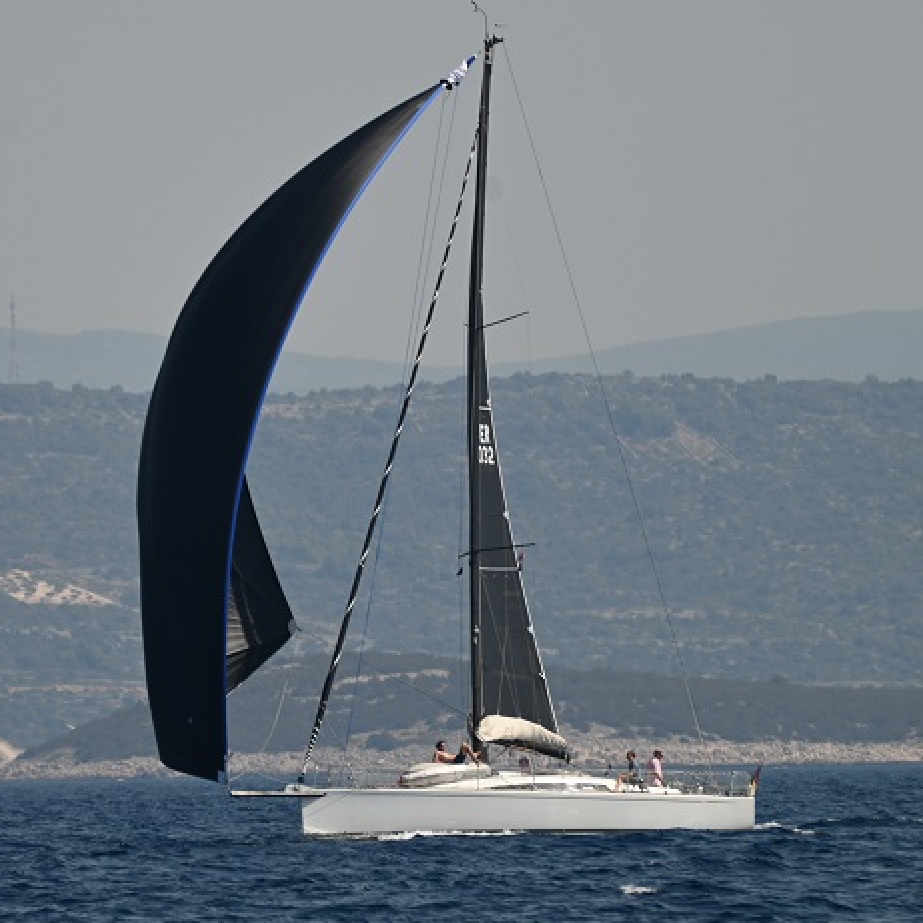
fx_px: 16652
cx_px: 304
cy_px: 395
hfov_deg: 3.2
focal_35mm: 552
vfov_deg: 3.2
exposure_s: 1/800
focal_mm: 300
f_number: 5.6
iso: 100
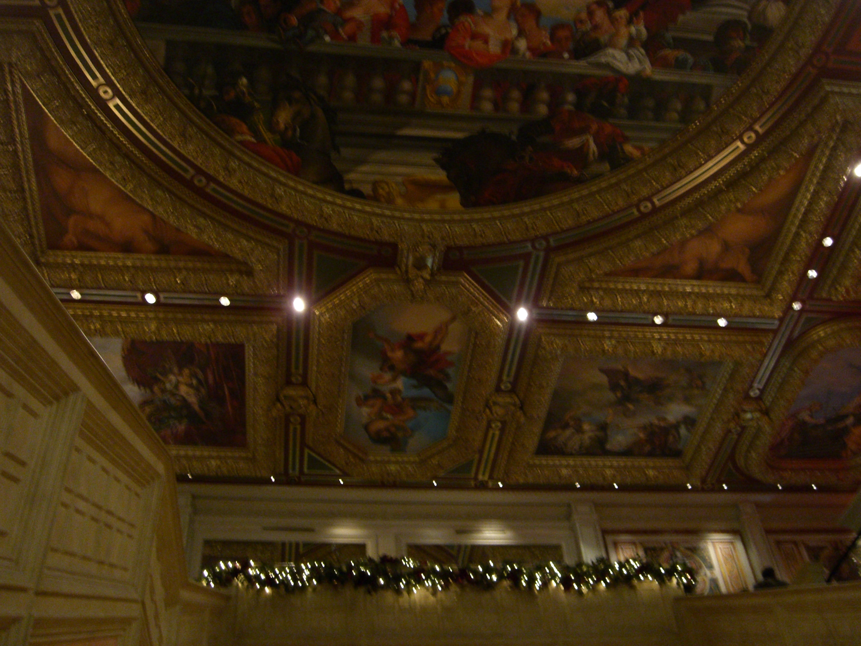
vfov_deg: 37.7
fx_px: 945
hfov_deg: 49.0
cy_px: 323
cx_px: 430
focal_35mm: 38
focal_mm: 7.9
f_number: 2.8
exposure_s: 1/8
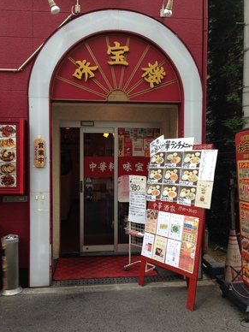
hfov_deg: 41.8
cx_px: 122
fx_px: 326
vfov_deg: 54.0
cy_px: 168
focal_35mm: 34
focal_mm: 4.12
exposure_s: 1/204
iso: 50
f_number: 2.4
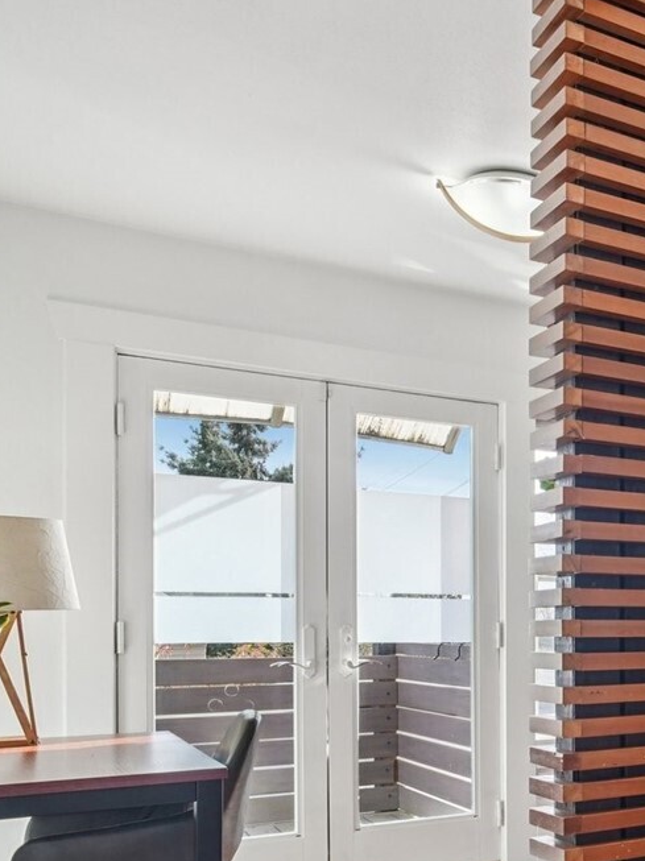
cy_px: 651
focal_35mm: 40
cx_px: 935
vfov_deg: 45.1
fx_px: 995
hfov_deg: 27.0
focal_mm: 16
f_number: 8
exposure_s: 1/60
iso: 1600
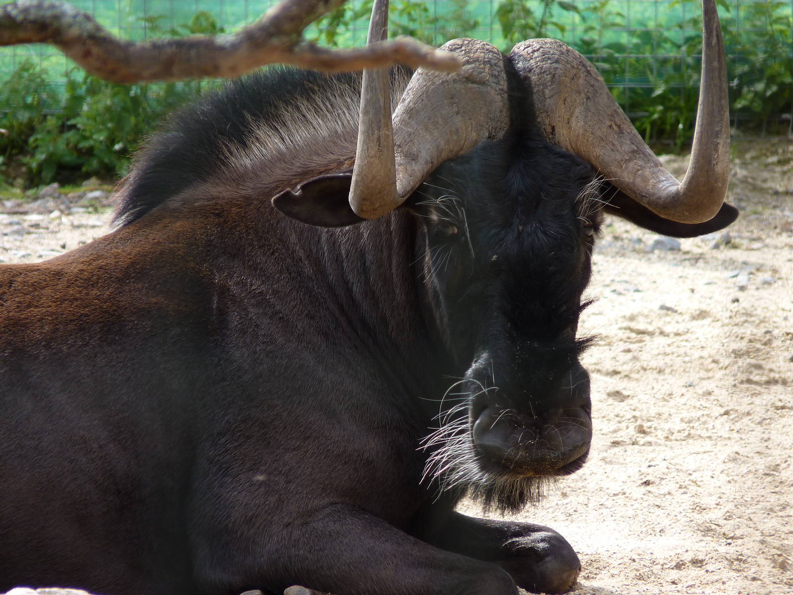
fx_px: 11134
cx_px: 396
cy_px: 298
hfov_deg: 4.1
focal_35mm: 486
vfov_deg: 3.1
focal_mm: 86.4
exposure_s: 1/125
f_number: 4.4
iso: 100
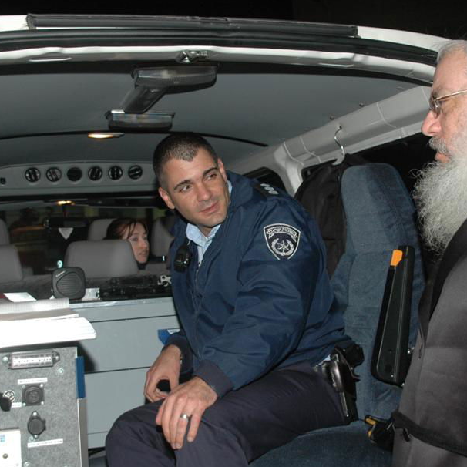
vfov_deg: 30.5
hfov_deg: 30.6
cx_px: 248
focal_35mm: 56
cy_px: 252
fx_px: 855
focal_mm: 26
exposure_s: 1/60
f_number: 5
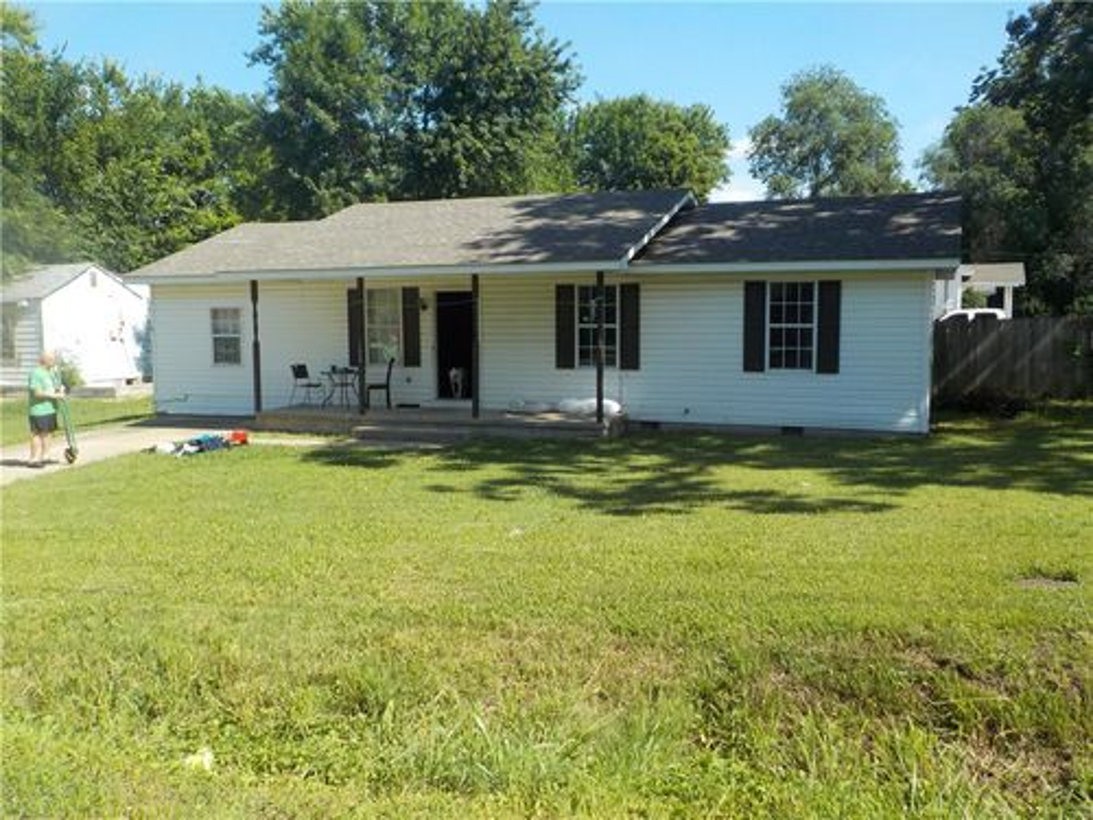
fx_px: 947
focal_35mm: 30
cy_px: 410
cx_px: 546
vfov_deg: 46.8
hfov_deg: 60.0
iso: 125
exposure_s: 1/640
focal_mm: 4.1
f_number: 3.3
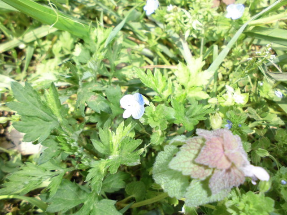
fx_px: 216
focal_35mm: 26
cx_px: 144
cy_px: 108
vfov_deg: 53.1
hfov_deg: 67.3
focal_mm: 4.6
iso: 100
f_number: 3.5
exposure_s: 1/320
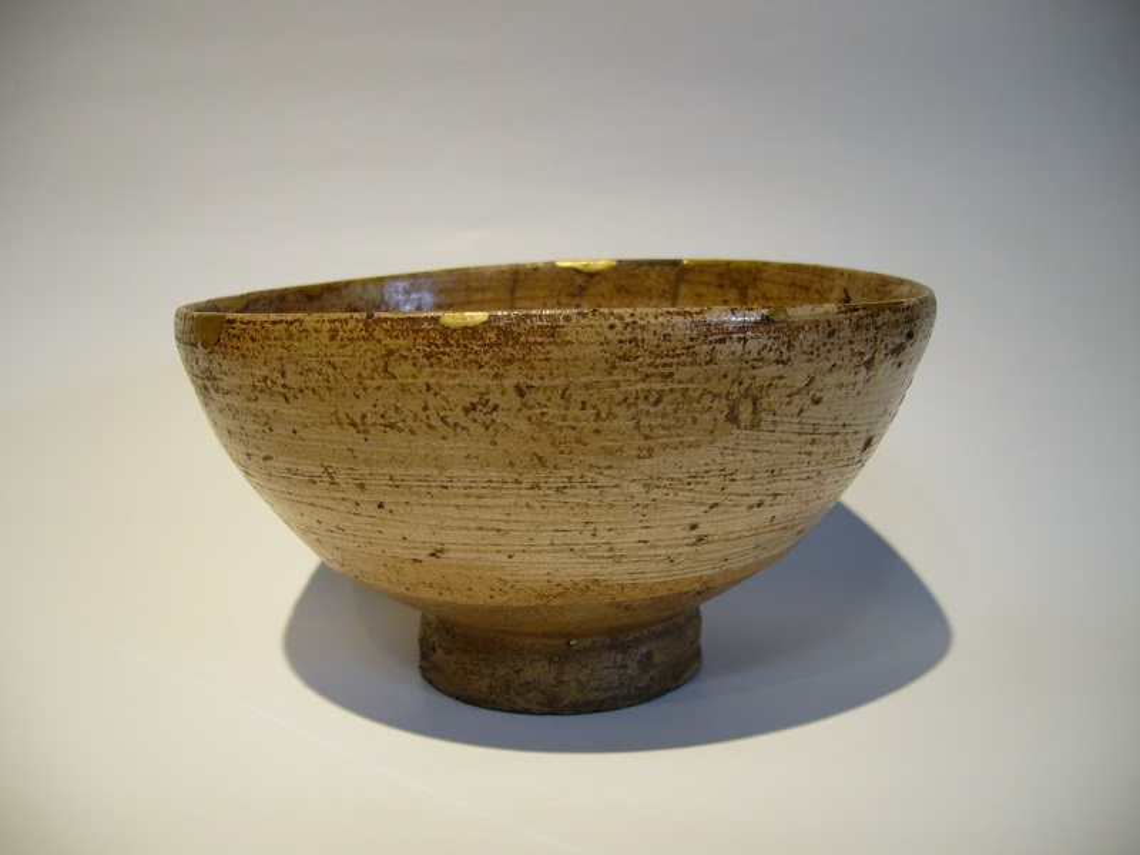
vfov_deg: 40.7
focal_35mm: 35
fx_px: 1153
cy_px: 428
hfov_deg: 52.6
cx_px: 570
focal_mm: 5.8
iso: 100
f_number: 2.8
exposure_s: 1/20
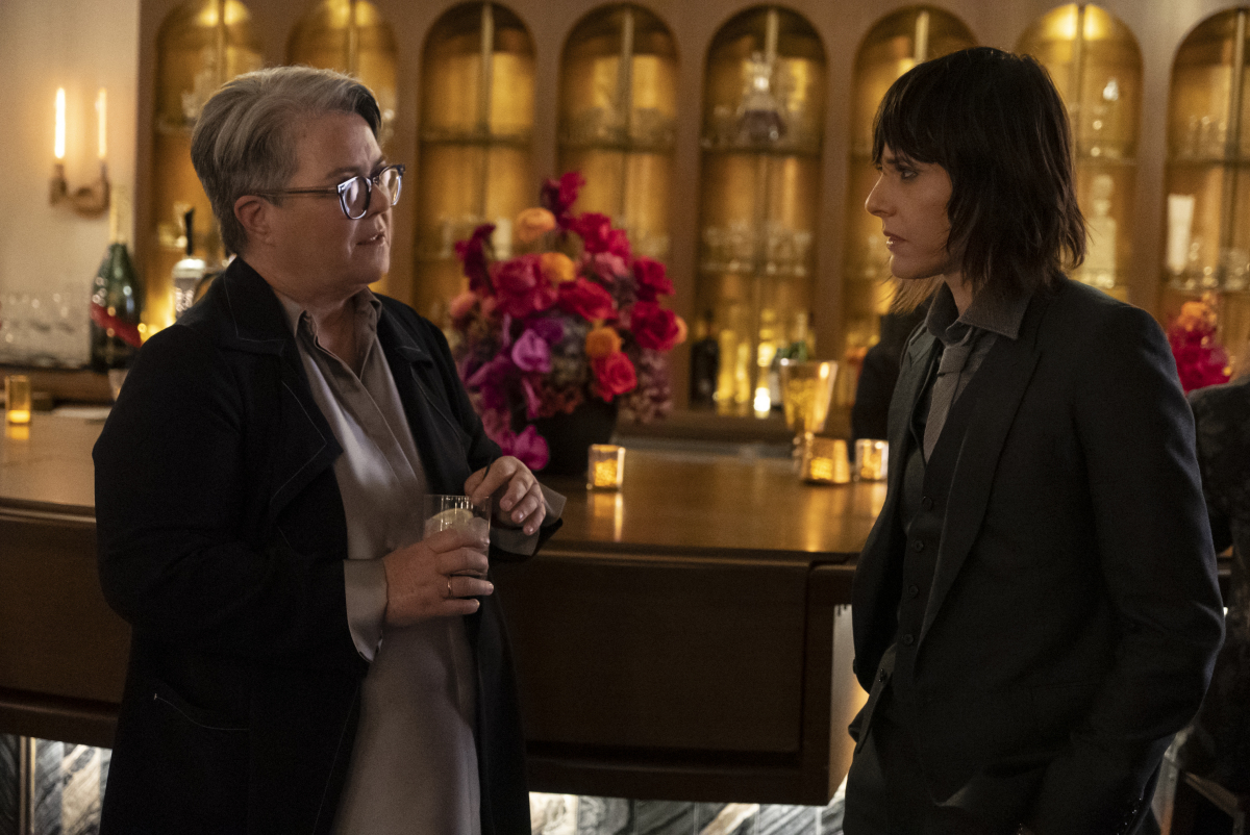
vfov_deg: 23.0
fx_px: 2050
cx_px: 625
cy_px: 418
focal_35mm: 59
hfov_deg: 33.9
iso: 25600
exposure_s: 1/125
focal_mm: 59
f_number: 4
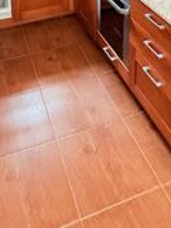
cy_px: -68
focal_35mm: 46
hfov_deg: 31.4
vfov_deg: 31.7
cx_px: 77
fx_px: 304
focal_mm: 2.22
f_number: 2.2
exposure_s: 1/60
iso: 640
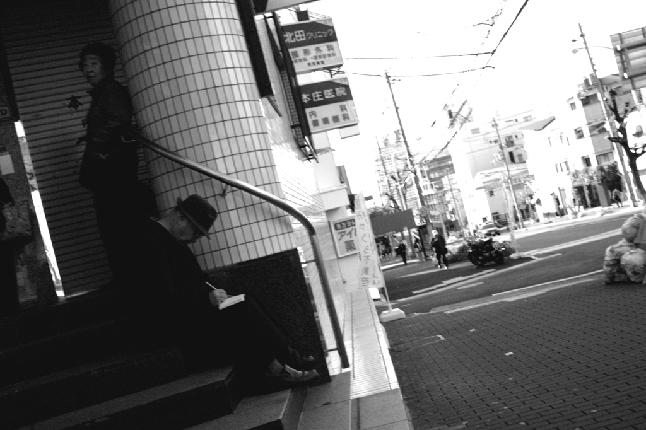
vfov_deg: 32.6
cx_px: 323
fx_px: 735
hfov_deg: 47.4
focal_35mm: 41
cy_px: 215
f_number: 8
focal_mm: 24.2
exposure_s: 1/400
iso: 800
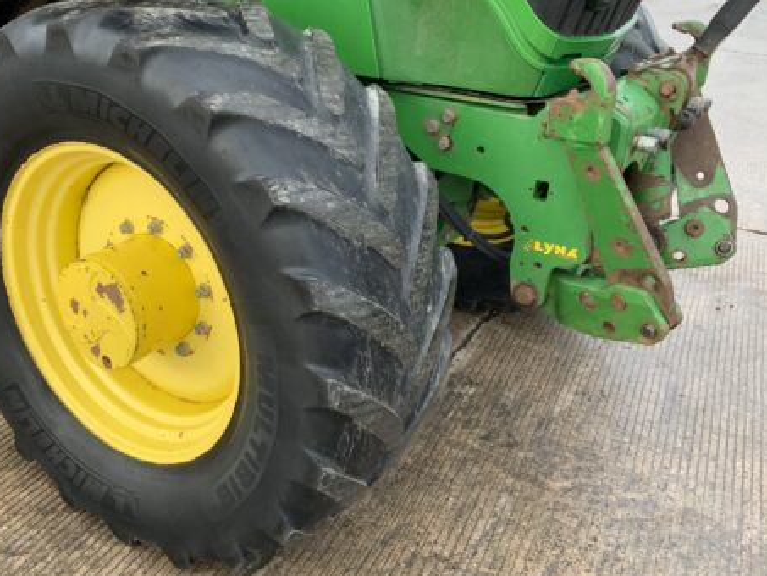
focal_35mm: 41
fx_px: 909
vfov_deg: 35.1
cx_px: 276
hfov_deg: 45.3
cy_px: 269
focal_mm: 3
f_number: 1.8
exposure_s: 1/122
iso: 25
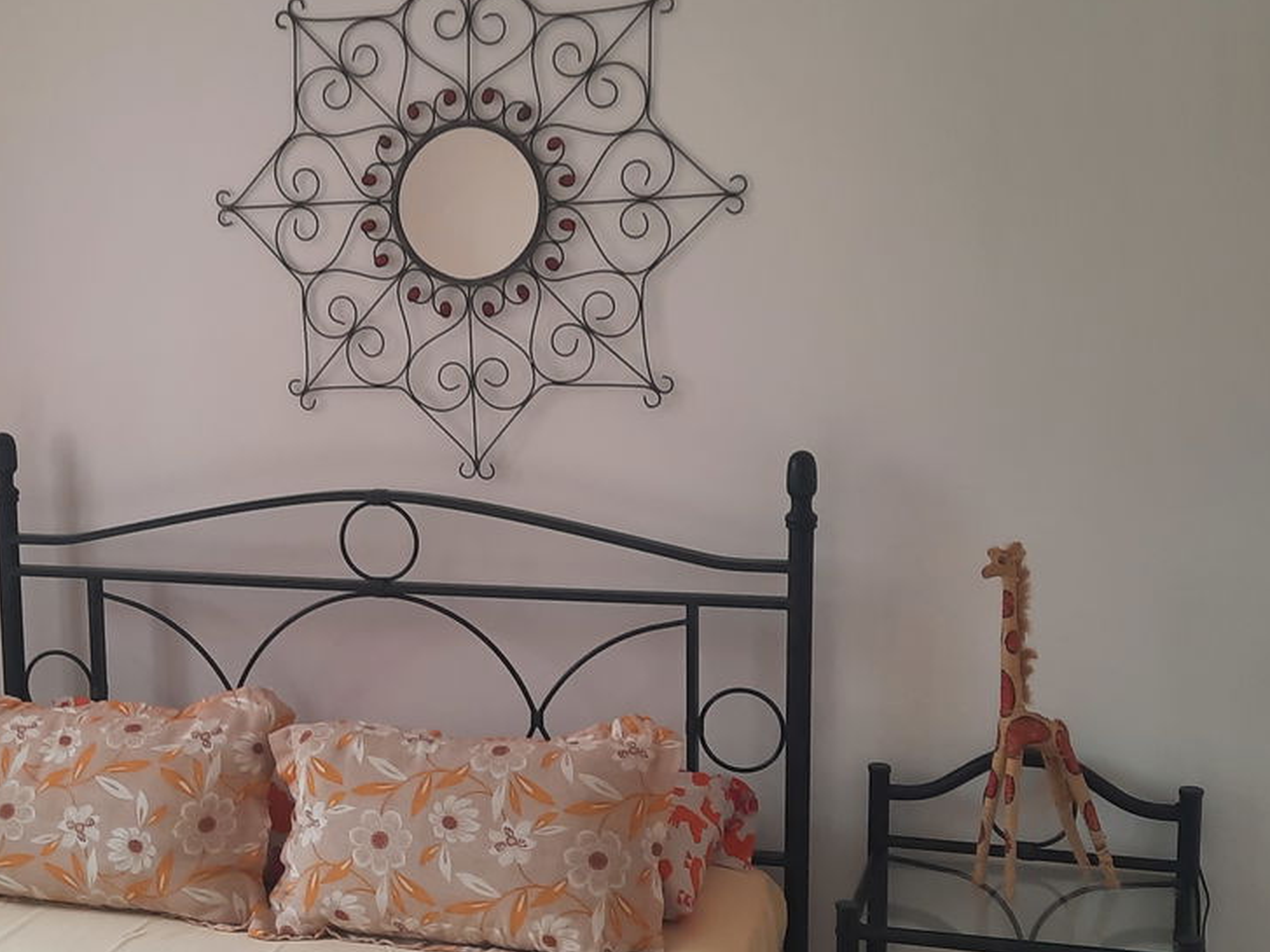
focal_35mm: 55
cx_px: 454
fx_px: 2018
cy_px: 576
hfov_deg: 34.7
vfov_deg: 26.5
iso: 80
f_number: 2
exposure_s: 1/50
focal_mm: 4.6
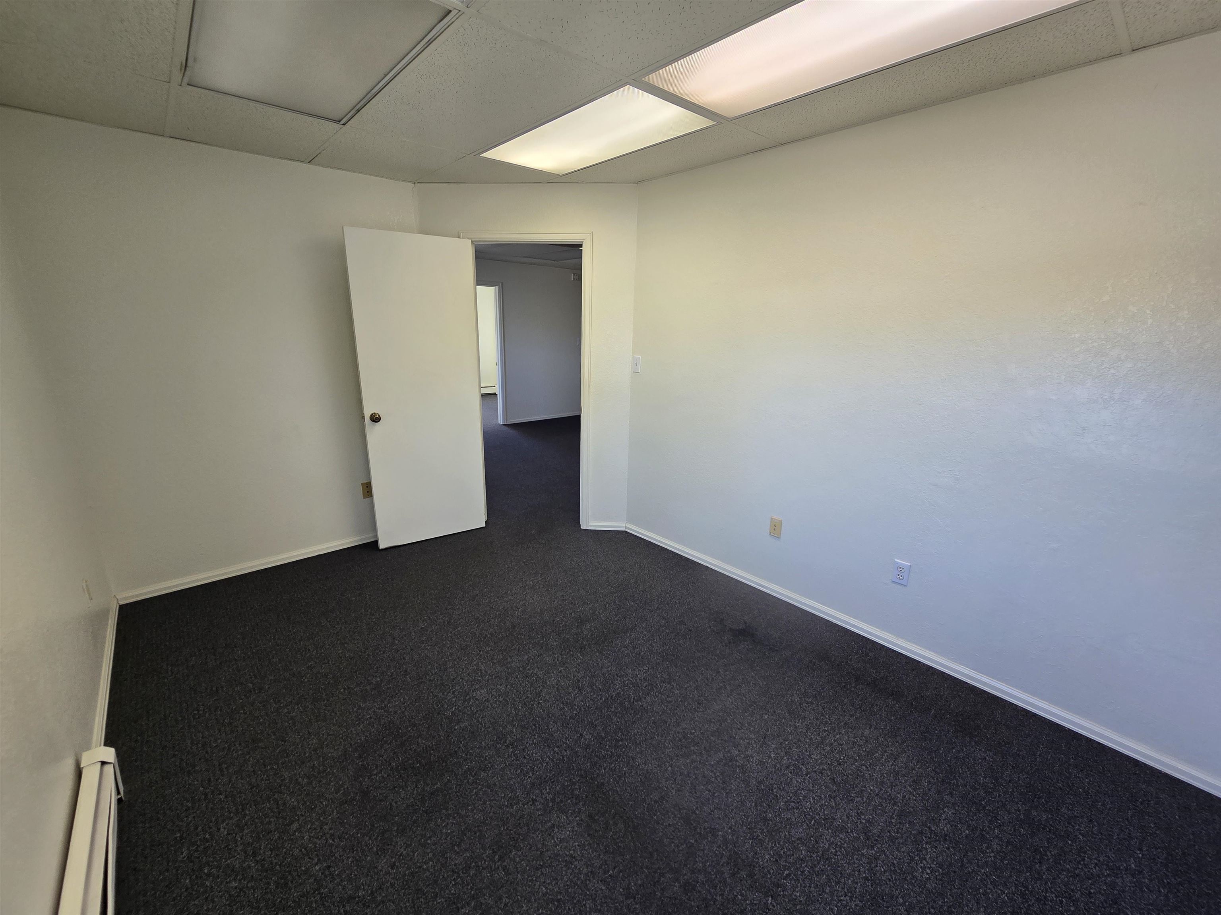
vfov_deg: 89.9
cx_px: 610
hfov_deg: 106.2
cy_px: 458
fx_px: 459
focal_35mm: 13
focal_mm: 2.2
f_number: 2.2
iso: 64
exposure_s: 1/60
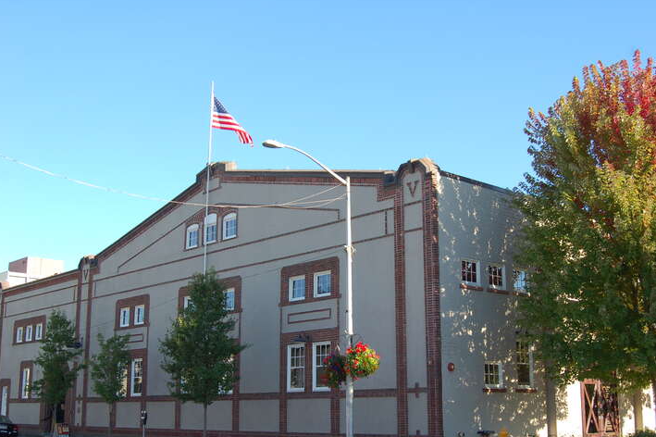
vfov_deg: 30.5
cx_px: 350
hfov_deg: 44.5
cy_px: 232
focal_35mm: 44
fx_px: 801
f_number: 6.3
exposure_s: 1/160
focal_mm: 26
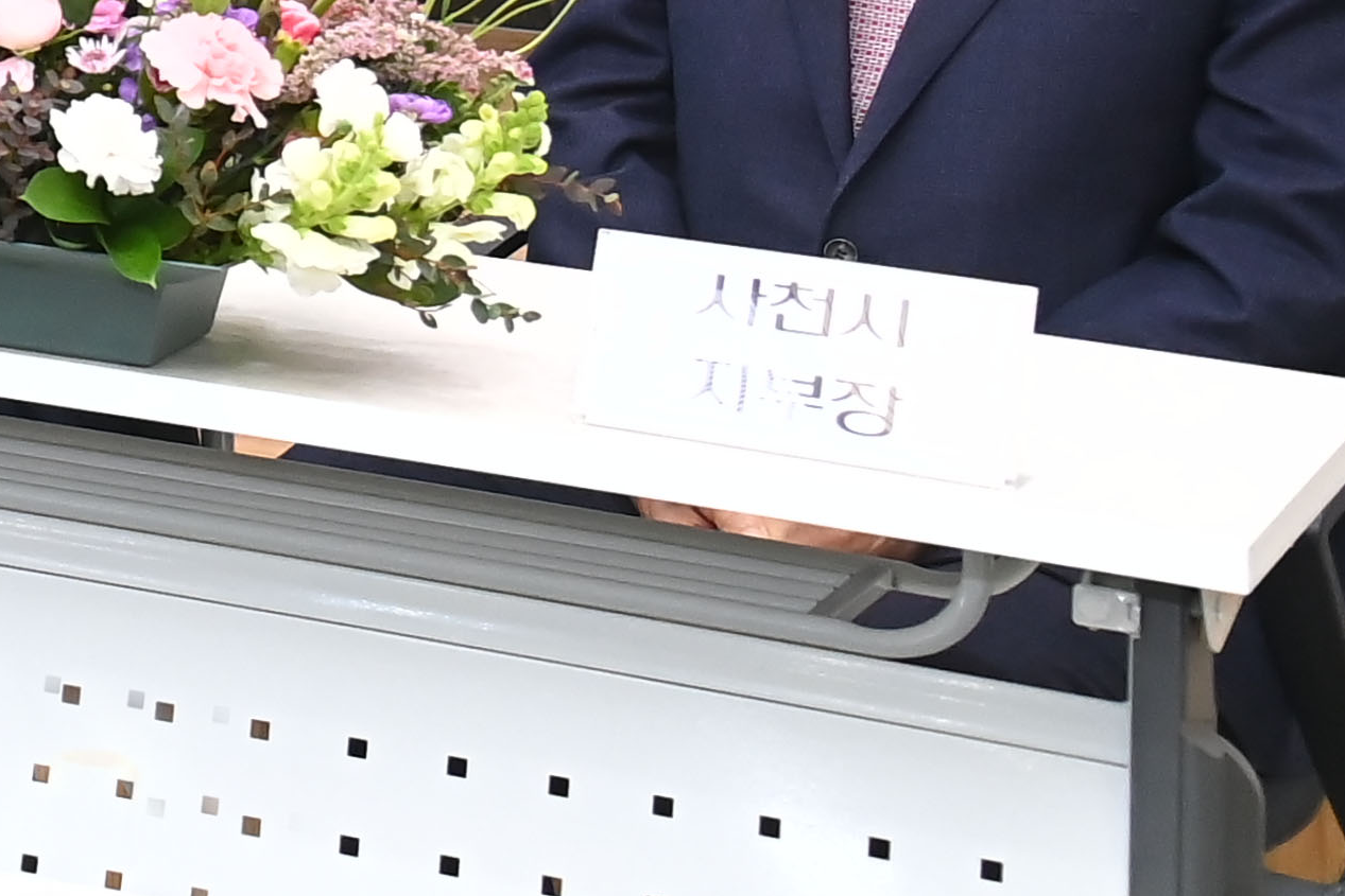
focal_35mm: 167
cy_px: -865
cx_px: -1484
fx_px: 6240
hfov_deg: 11.0
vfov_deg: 7.9
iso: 2500
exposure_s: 1/250
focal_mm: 38
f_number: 6.3
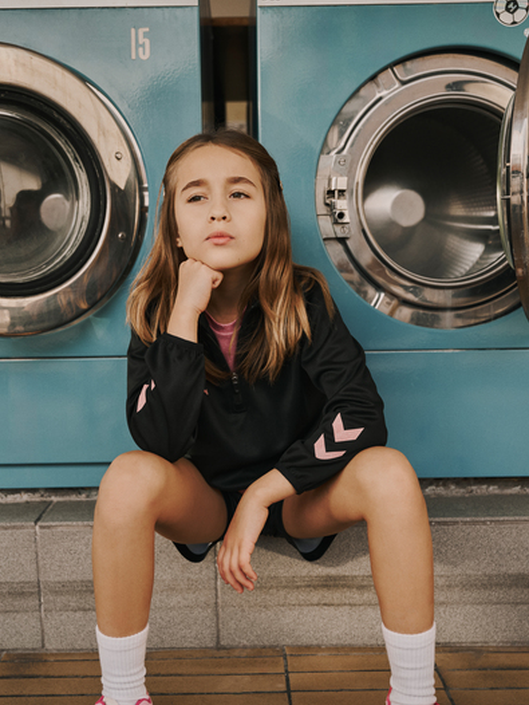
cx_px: 244
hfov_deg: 37.2
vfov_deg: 48.2
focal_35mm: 39
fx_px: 786
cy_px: 383
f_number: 3.5
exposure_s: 1/200
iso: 320
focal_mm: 32.5
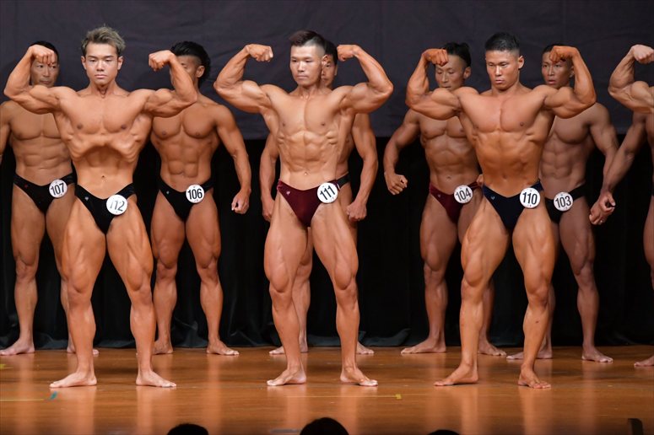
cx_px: 327
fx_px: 4903
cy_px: 218
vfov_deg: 5.1
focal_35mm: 270
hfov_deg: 7.6
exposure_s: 1/400
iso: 5000
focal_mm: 180
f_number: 5.6
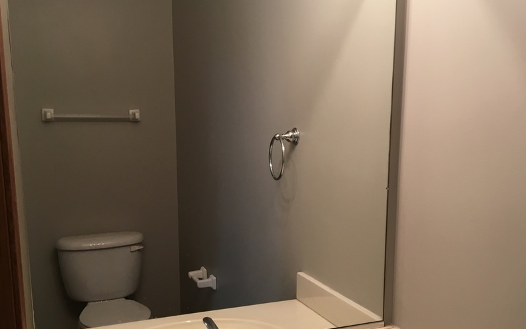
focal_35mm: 42
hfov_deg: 47.2
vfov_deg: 30.3
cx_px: 266
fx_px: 602
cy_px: 222
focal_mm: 4.15
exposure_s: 1/30
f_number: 2.2
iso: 50
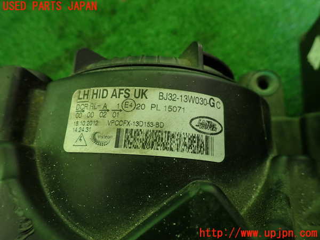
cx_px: 160
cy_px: 120
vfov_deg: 54.9
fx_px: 231
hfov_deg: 69.4
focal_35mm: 25
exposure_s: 1/60
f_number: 2.8
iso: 100
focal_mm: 4.5
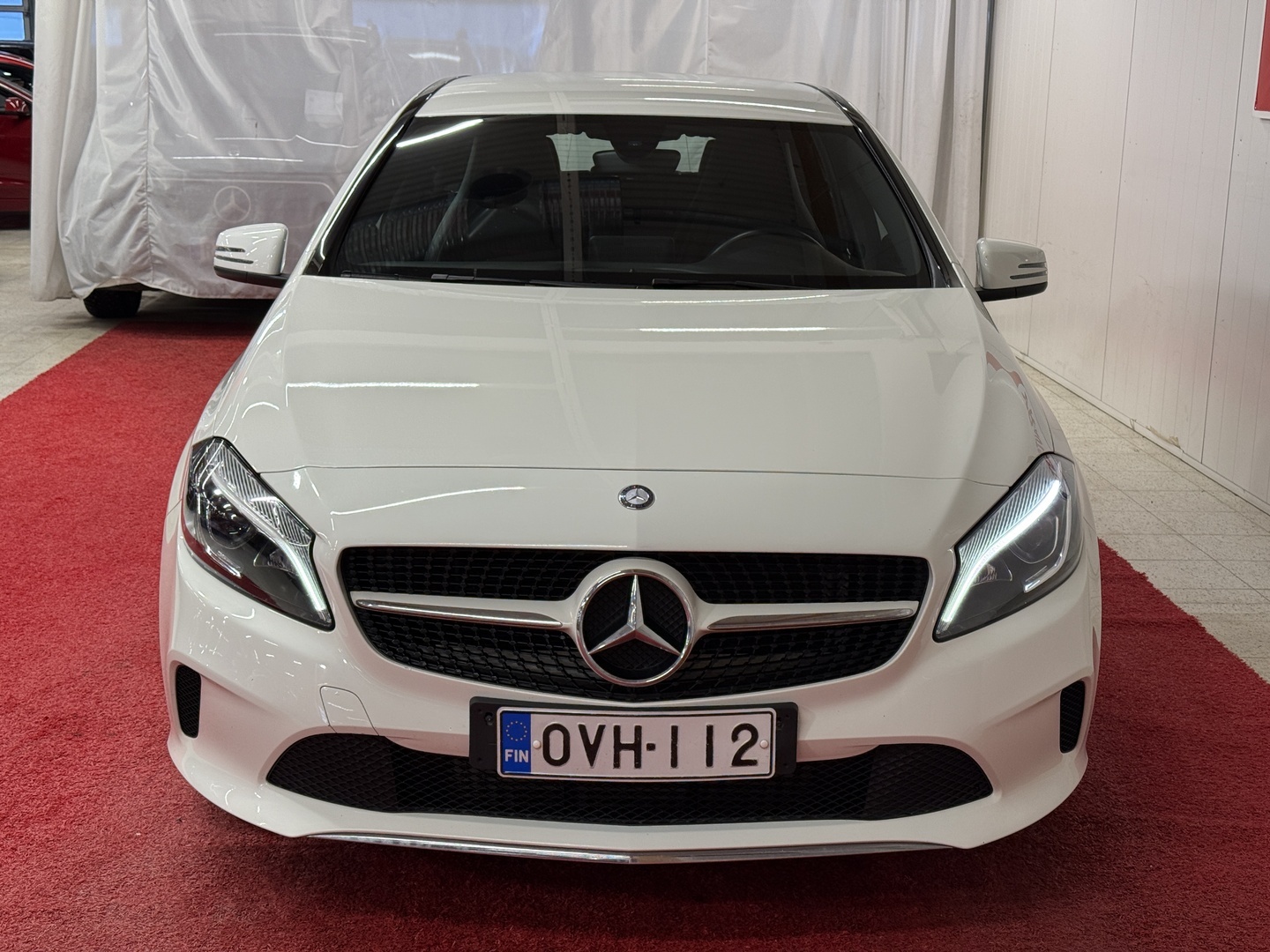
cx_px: 635
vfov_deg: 30.3
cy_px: 476
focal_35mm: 48
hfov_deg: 39.7
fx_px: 1761
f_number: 1.78
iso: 64
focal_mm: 6.76
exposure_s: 1/100
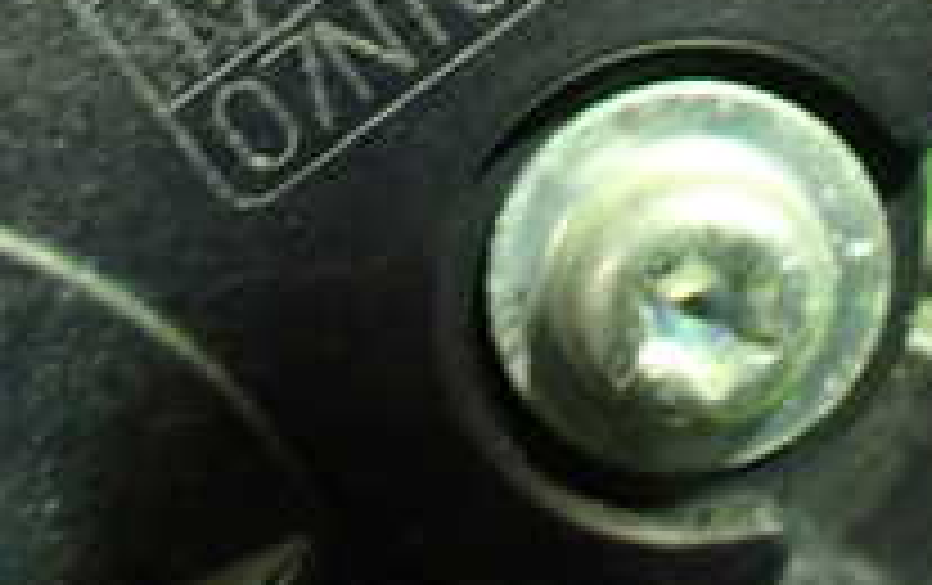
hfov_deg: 22.5
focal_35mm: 92
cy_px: -243
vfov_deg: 13.6
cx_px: 405
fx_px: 2340
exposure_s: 1/30
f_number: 2.3
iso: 800
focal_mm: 5.4
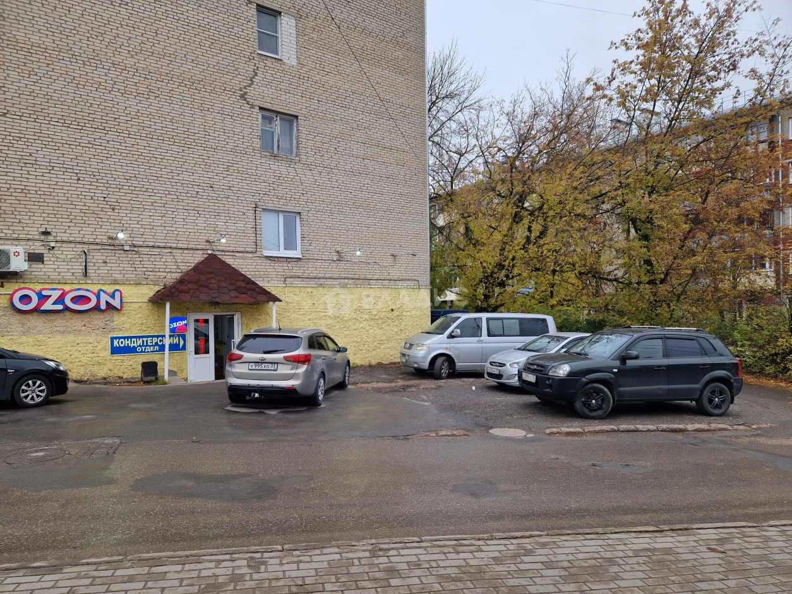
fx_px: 526
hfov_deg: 73.9
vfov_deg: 58.9
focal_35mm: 23
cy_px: 297
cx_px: 396
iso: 50
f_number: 1.8
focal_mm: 5.4
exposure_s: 1/181
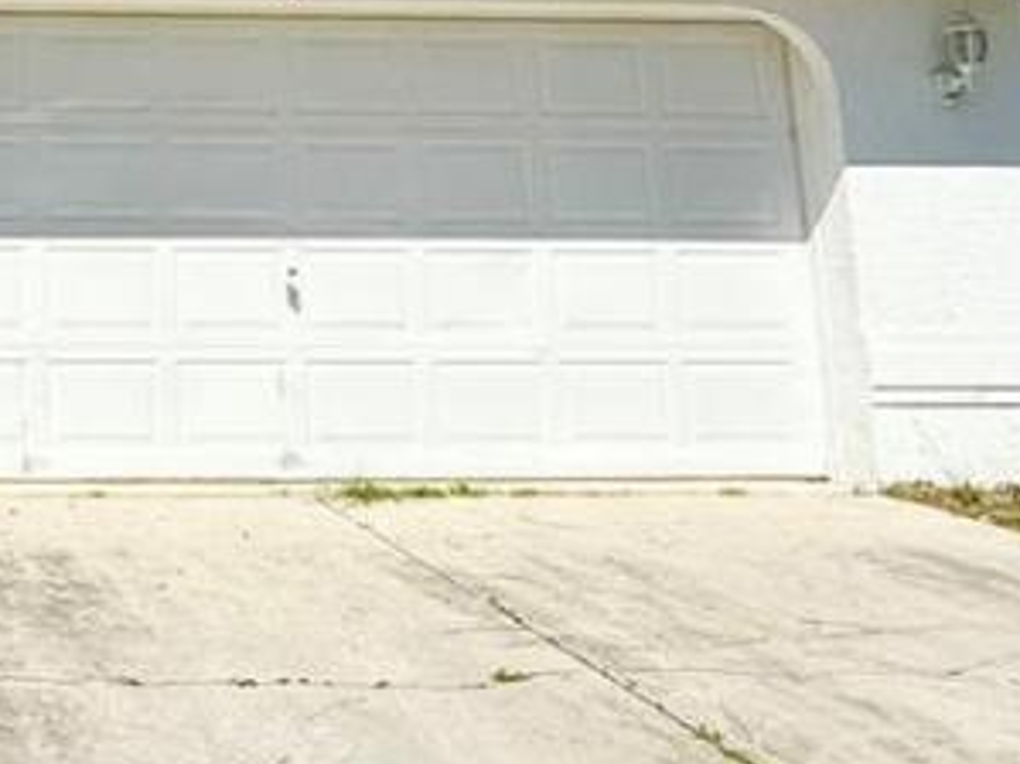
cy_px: 61
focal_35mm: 45
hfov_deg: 35.0
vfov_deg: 30.6
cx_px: -150
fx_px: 1325
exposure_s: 1/6173
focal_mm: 2.22
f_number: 2.2
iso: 50
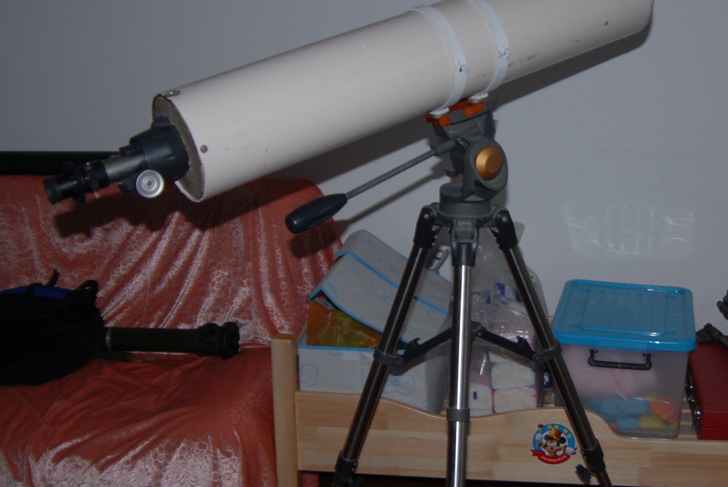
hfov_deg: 40.1
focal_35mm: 49
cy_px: 196
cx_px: 448
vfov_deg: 27.5
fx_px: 992
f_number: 3.5
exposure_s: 1/60
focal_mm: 24
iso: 100
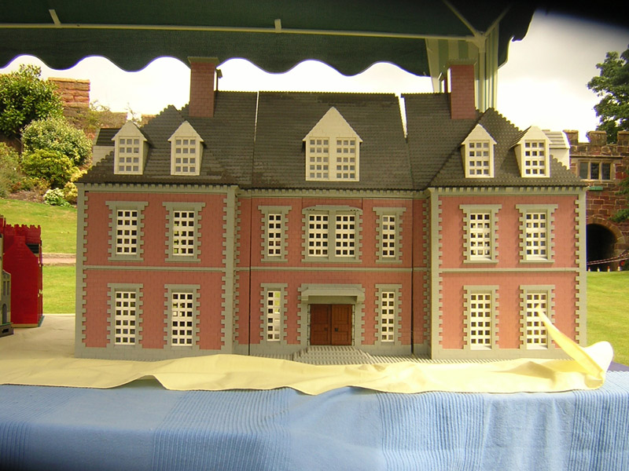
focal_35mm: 36
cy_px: 236
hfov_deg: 51.4
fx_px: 654
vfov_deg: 39.7
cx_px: 314
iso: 100
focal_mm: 4.7
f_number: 5.2
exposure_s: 1/157
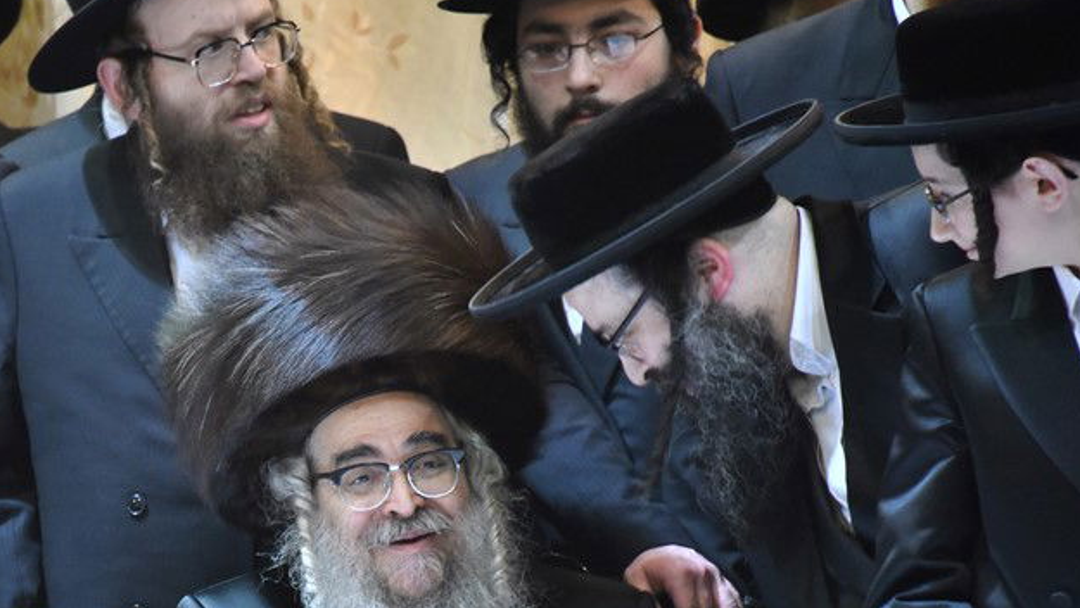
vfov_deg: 2.4
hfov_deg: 4.2
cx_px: 259
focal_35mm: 515
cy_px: 522
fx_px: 14753
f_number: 5.6
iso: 3200
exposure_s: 1/125
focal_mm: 300
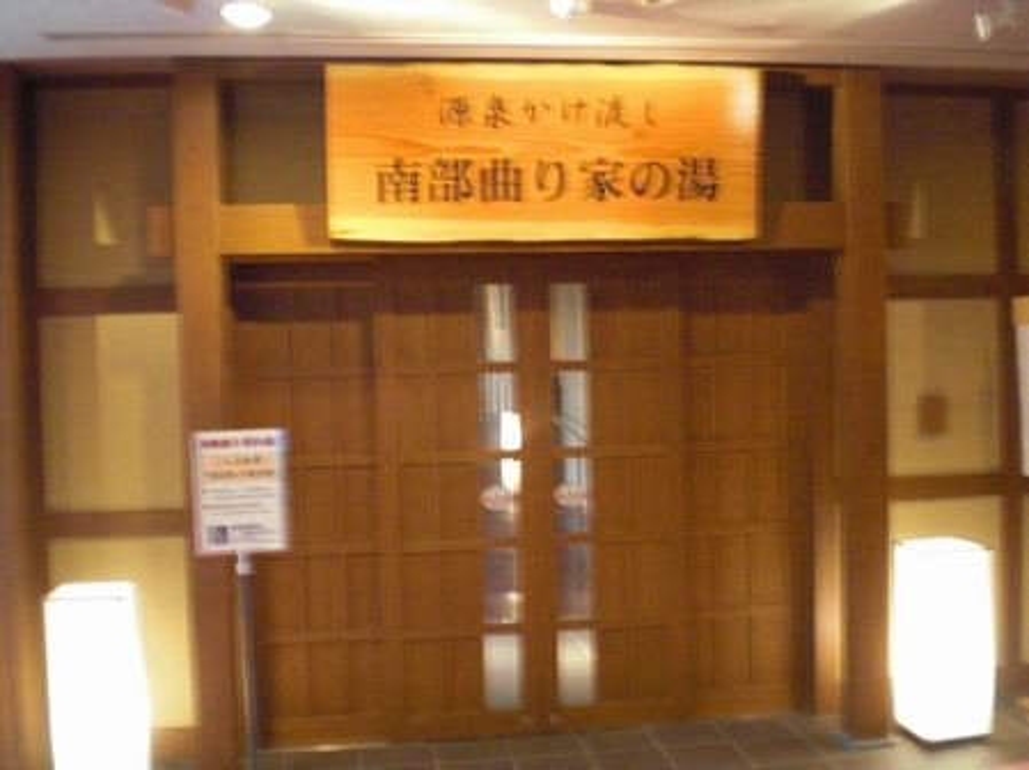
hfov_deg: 49.0
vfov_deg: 37.7
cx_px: 514
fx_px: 1129
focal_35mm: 38
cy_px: 385
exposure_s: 1/20
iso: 800
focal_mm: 6.3
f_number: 3.1
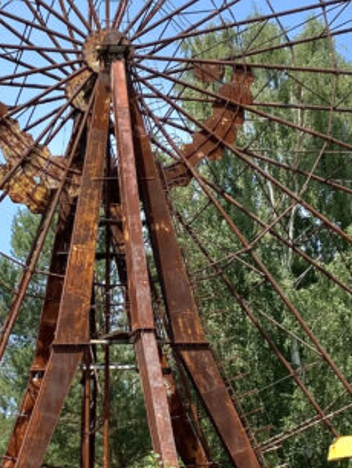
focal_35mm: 87
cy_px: 297
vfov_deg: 22.4
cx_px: 41
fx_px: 1178
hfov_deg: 16.8
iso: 32
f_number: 1.8
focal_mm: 4.25
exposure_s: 1/1927
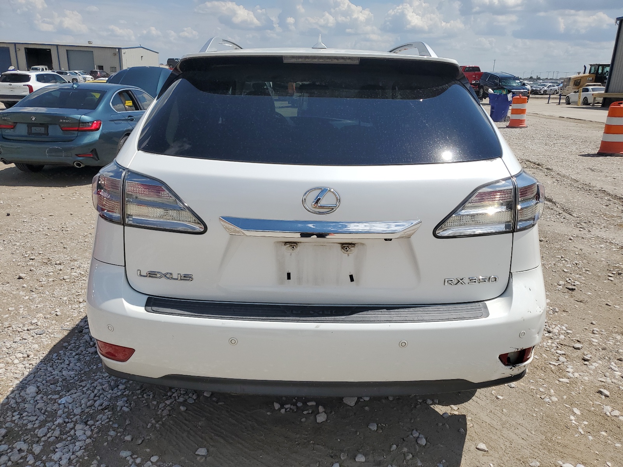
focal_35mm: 26
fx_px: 468
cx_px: 312
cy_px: 234
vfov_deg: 53.1
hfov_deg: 67.3
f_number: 1.5
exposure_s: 1/10000
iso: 50
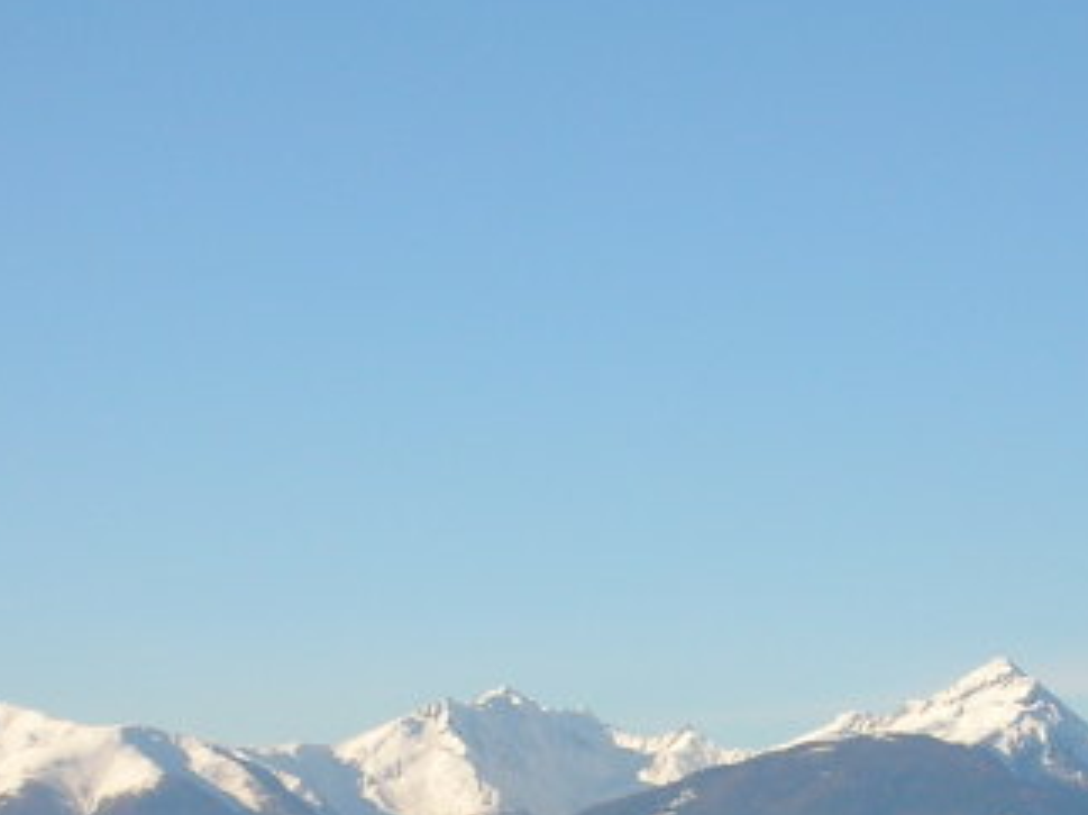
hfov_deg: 9.7
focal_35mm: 203
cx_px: 788
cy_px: 972
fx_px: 6378
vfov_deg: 7.3
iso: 50
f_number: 7.2
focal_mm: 13.6
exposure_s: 1/170
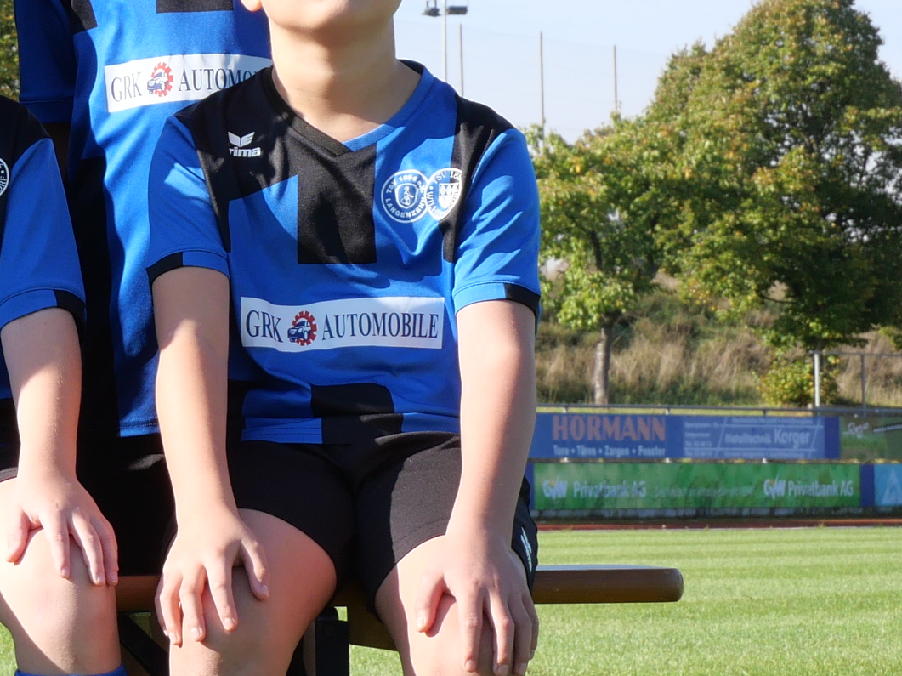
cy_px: 146
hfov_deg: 11.7
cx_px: -506
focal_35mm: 161
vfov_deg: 9.2
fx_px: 4194
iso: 200
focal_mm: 23
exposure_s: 1/200
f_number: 8
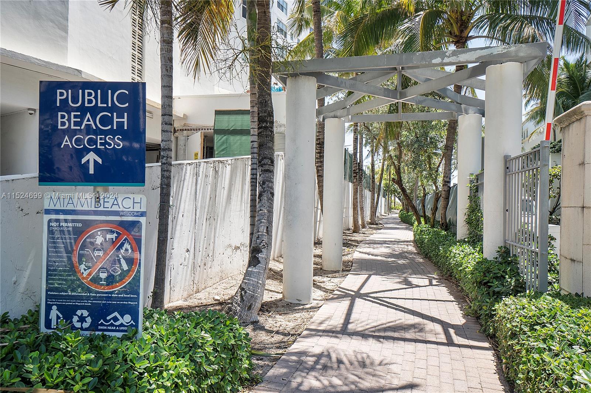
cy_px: 196
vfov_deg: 47.9
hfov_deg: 67.4
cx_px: 296
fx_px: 443
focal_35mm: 27
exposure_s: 1/320
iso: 200
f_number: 8
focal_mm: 18
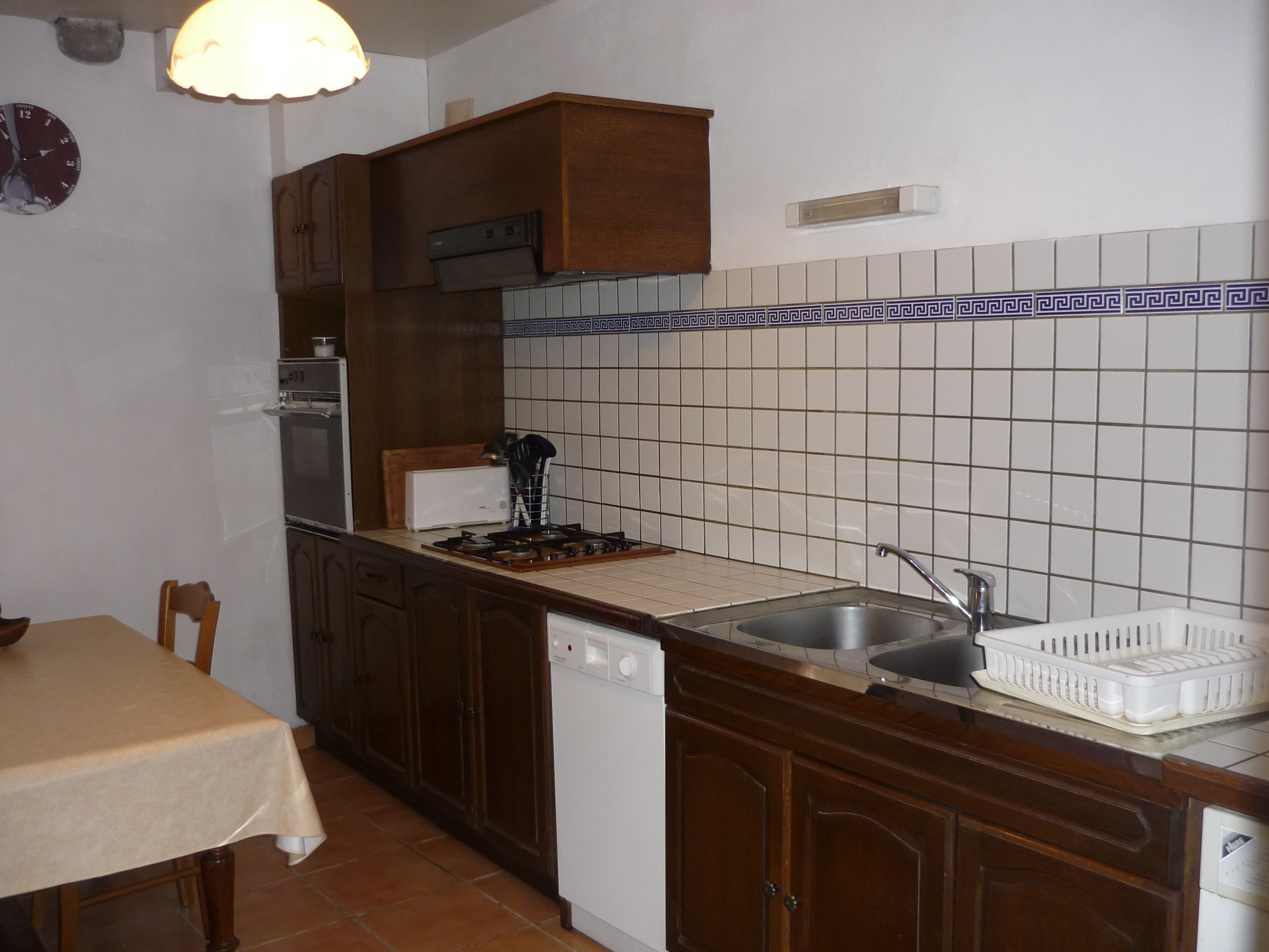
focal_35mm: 33
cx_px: 634
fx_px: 1210
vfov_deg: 42.9
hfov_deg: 55.4
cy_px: 476
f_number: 2.8
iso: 160
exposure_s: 1/30
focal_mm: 5.5
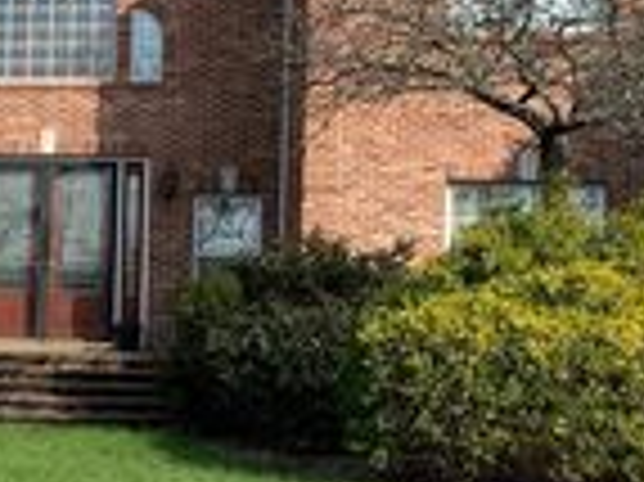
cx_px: -198
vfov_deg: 16.2
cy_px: 282
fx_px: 1692
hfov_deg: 19.8
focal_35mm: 91
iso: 25
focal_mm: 4.25
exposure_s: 1/1689
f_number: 1.8
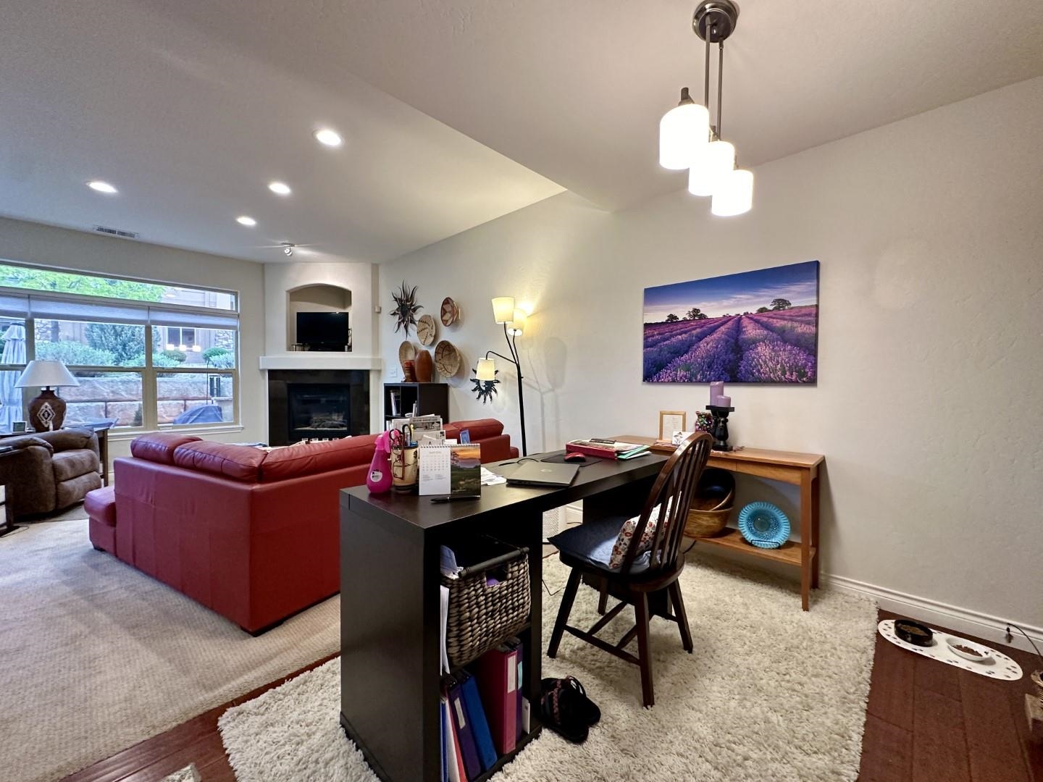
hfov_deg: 102.1
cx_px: 522
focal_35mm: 14
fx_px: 422
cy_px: 391
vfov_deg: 85.7
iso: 320
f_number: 2.2
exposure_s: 1/120
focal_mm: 2.22
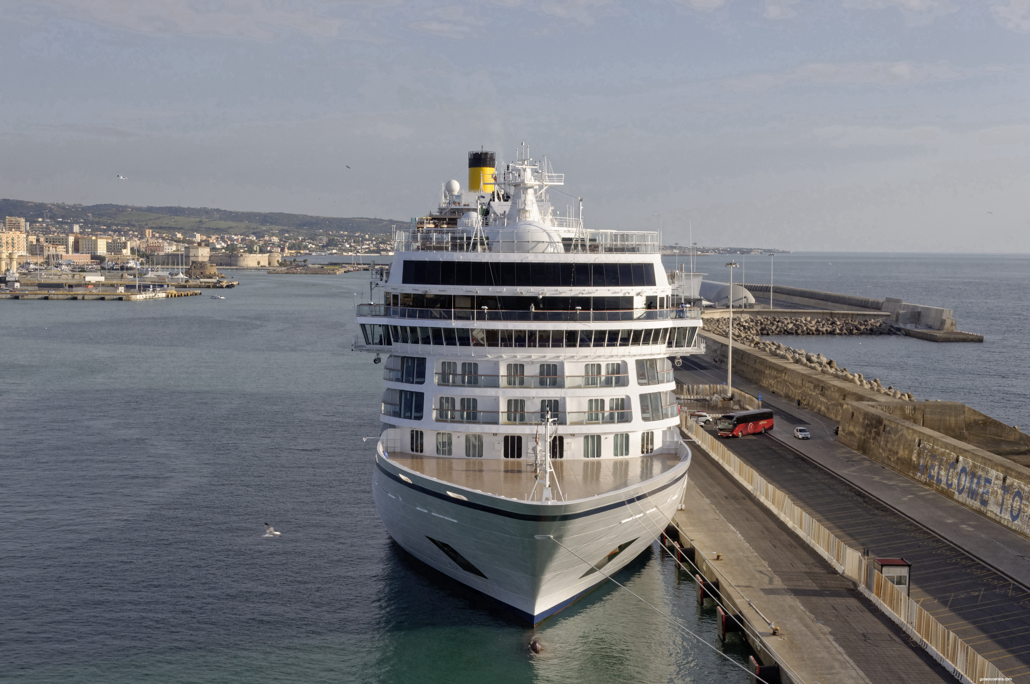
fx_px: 1500
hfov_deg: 37.9
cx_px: 515
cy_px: 342
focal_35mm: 52
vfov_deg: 25.7
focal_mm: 35
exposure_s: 1/200
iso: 200
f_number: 14
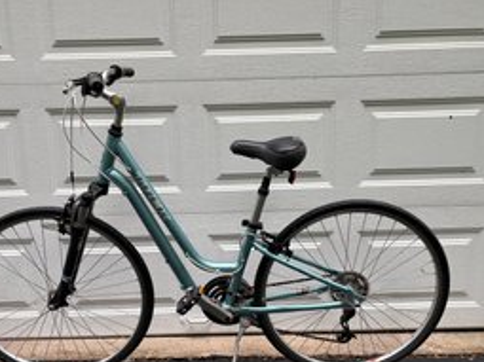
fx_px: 489
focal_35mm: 35
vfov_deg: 40.2
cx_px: 221
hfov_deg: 52.6
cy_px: 238
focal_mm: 5.96
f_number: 1.6
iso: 50
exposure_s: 1/402
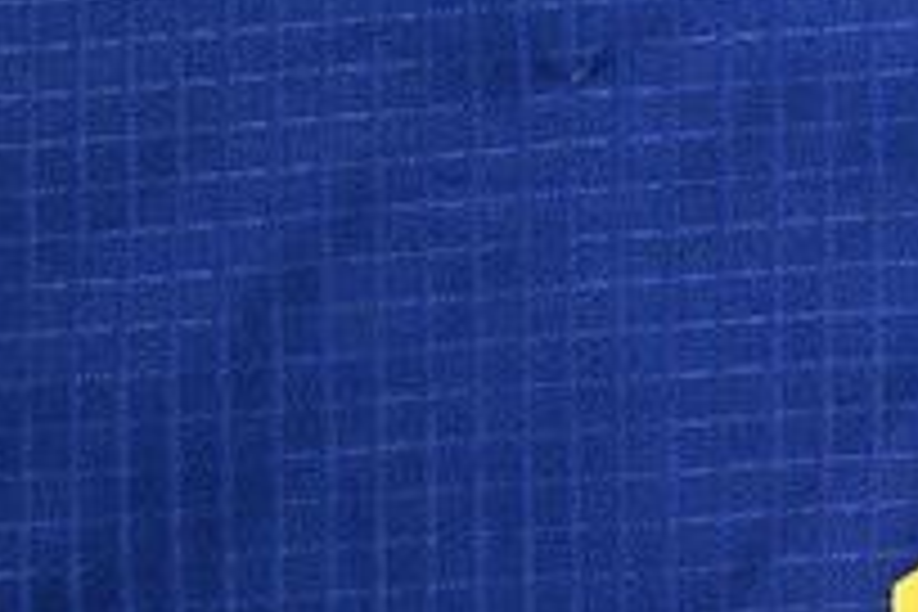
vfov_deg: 8.3
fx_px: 4193
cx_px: 1960
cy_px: -140
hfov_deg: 11.1
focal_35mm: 164
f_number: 5
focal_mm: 33.5
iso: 200
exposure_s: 1/100
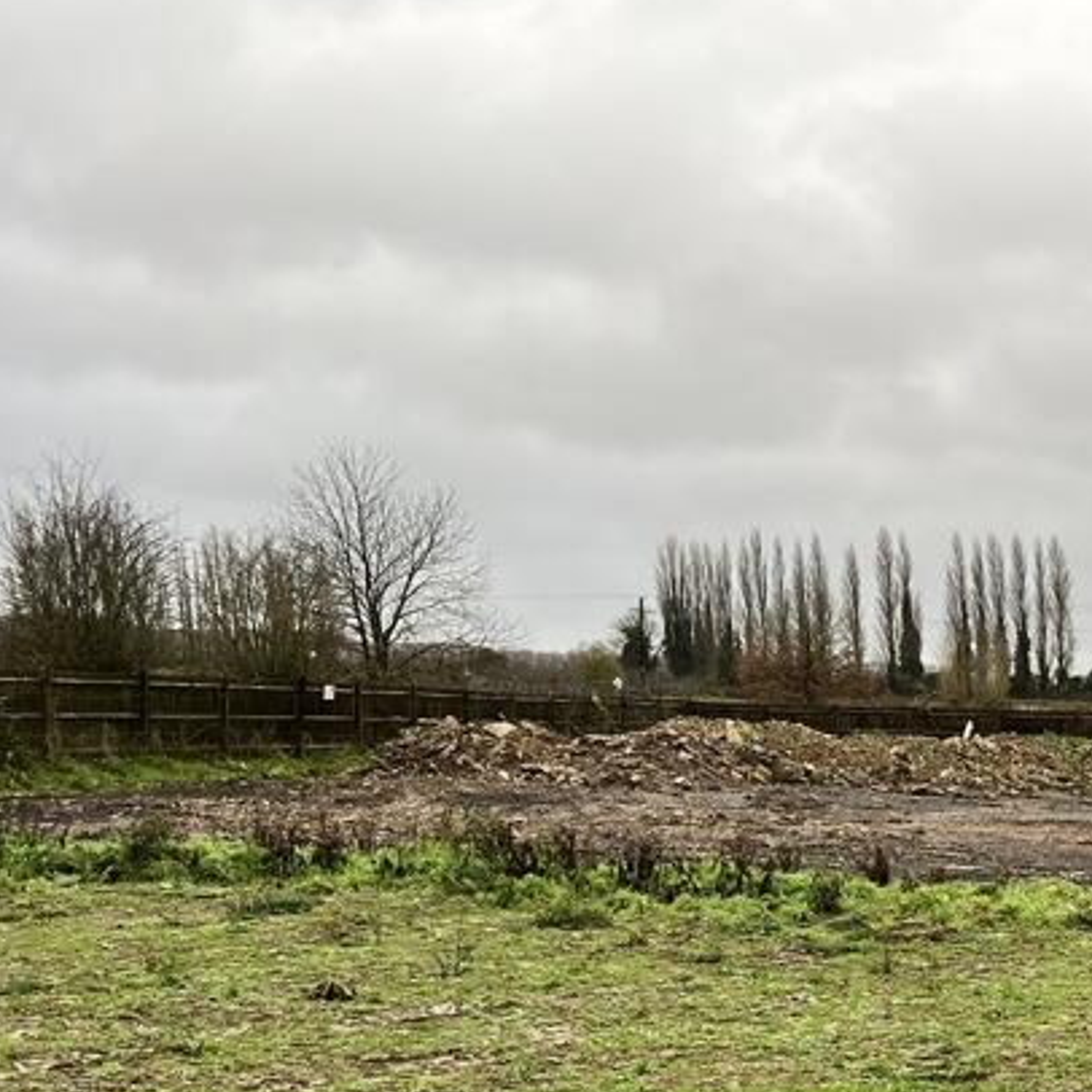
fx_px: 2070
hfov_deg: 26.5
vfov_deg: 28.8
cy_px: 909
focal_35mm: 58
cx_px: 1280
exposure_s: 1/323
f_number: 1.5
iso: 50
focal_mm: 5.7
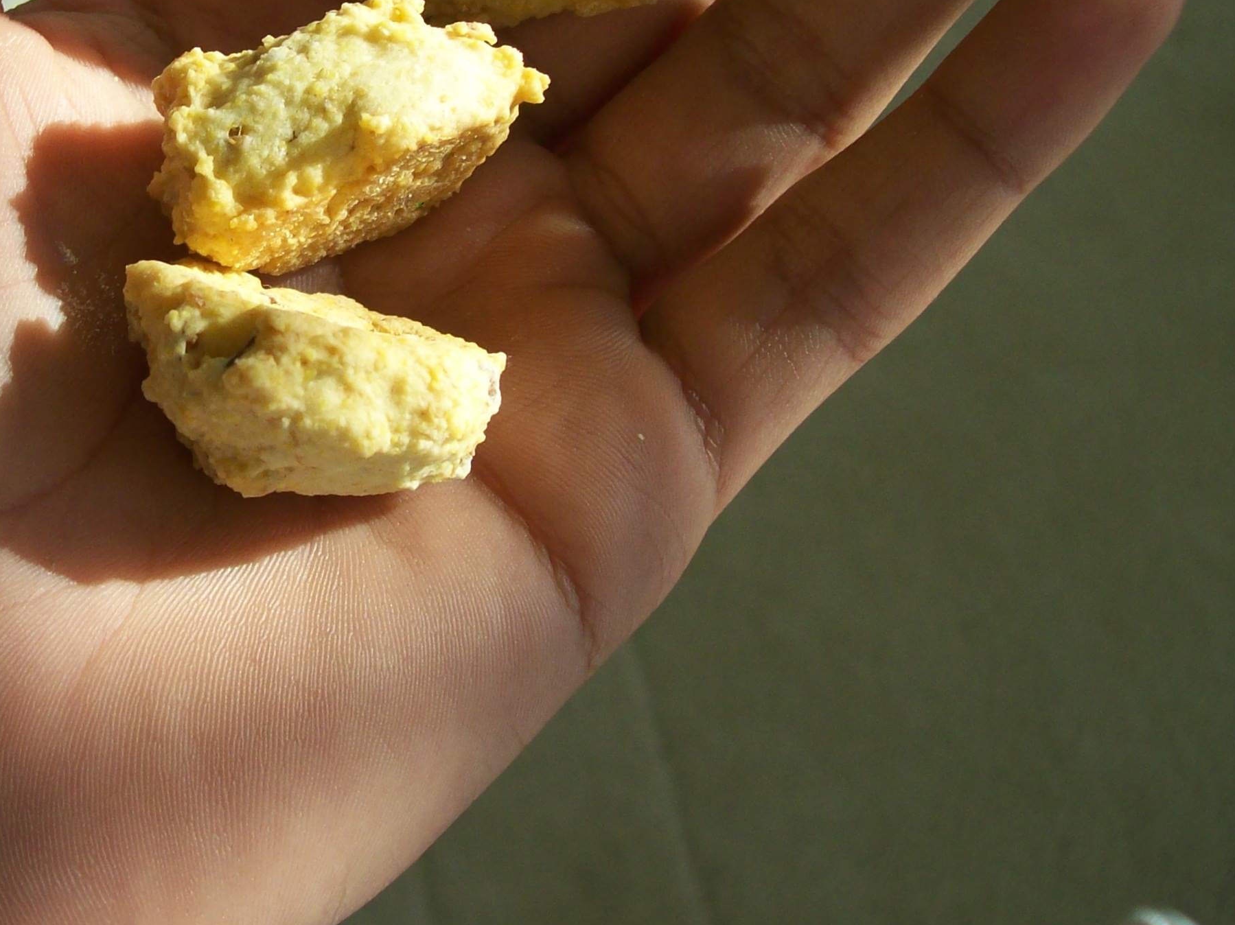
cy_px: 243
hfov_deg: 33.0
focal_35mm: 57
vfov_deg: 25.4
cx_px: 272
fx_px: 2033
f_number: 2.7
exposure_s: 1/226
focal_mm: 6
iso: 80
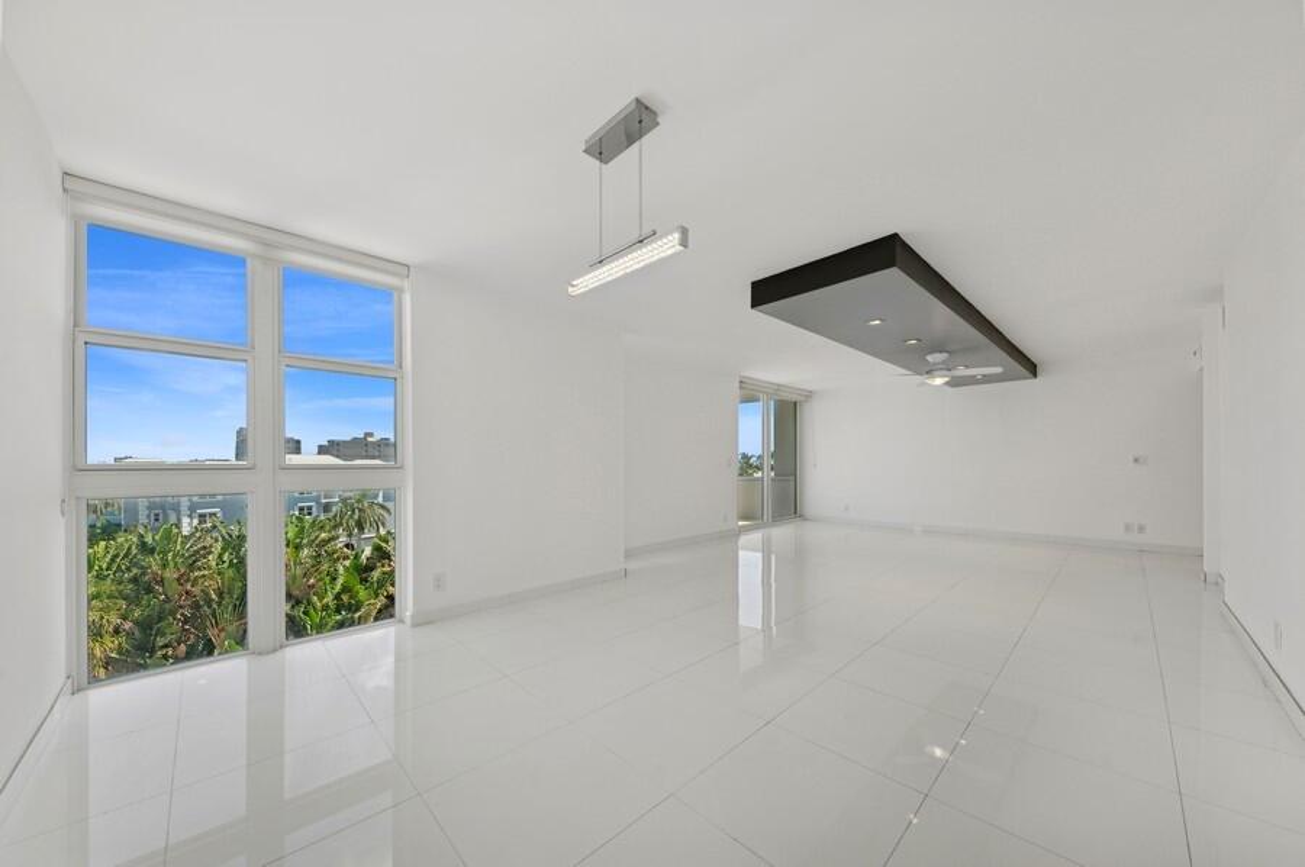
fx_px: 435
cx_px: 652
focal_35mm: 12
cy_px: 434
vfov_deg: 89.9
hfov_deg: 112.7
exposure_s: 1/50
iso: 100
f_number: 8
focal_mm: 12
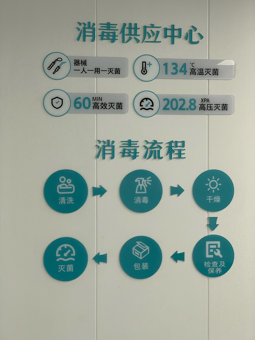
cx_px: 128
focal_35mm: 52
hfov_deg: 28.0
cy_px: 170
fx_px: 511
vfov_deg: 36.8
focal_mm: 6
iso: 50
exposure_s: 1/100
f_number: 2.4
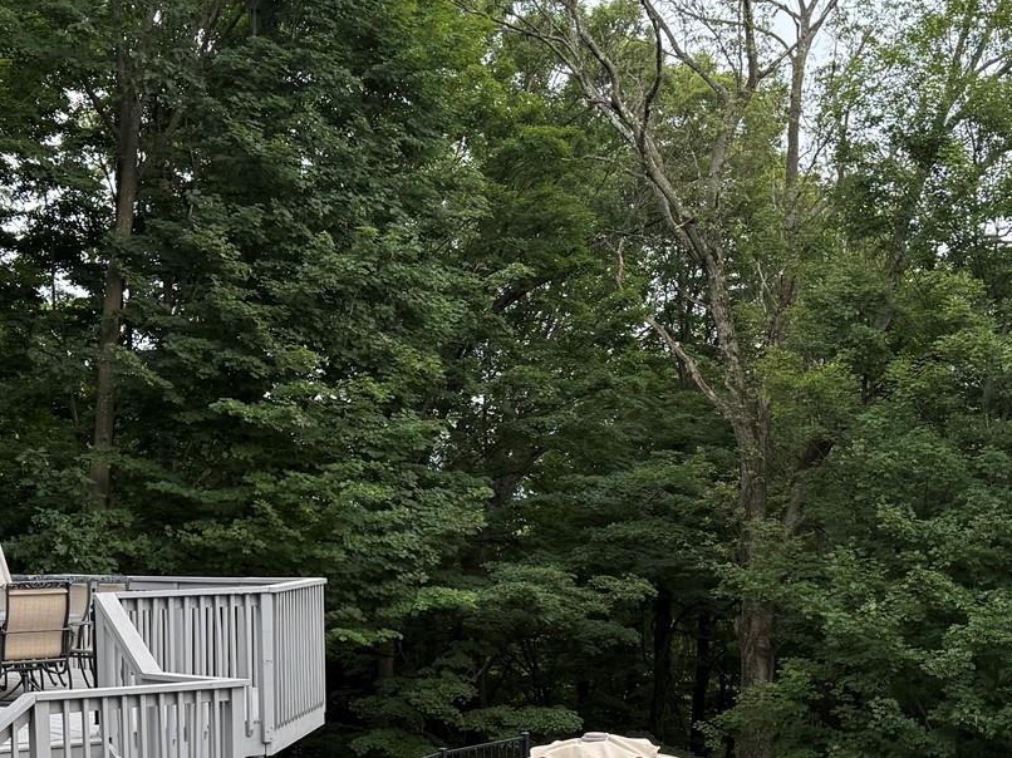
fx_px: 1783
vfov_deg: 23.3
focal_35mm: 61
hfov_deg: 31.7
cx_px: 483
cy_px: 700
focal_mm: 6.76
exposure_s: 1/438
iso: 100
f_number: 1.78
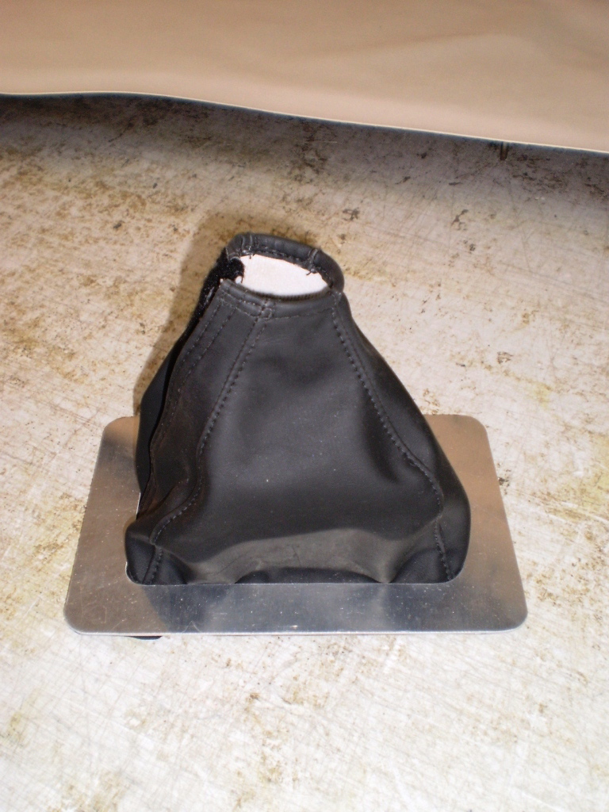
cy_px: 406
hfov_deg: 39.7
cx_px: 304
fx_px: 844
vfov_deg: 51.4
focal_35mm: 36
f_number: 3.1
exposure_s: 1/30
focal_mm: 6.3
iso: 125
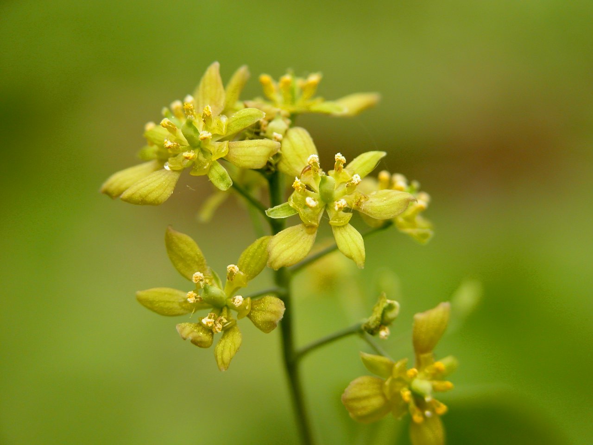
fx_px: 2758
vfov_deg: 9.2
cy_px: 222
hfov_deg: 12.3
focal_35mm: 161
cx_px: 296
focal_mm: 41.1
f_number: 3.9
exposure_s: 1/152
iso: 100
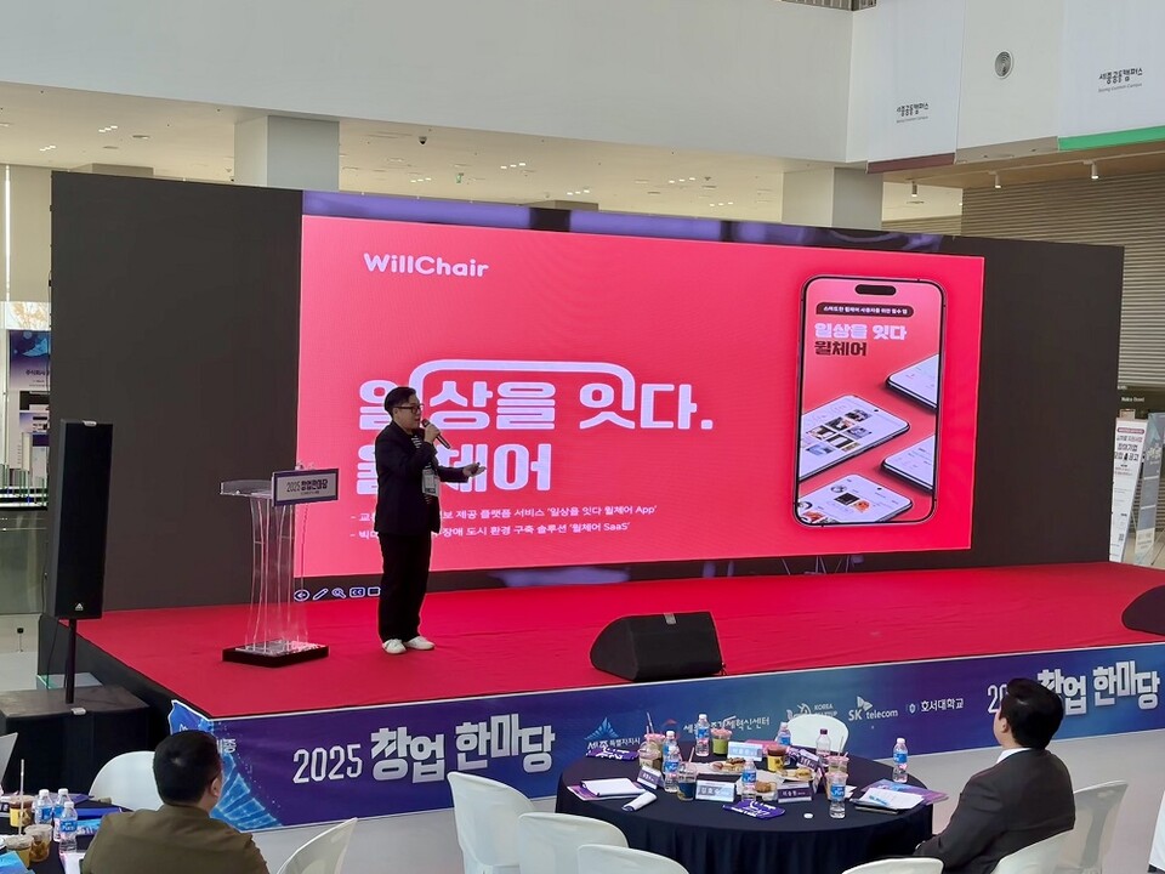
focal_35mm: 48
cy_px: 437
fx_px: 1615
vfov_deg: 30.3
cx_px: 582
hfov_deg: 39.7
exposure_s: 1/651
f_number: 1.78
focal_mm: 6.86
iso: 64
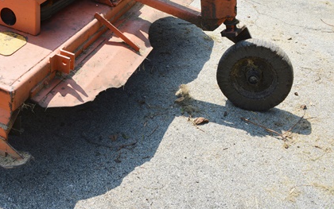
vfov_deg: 26.6
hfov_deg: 41.1
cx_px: 104
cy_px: 52
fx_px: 437
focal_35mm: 48
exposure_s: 1/250
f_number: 8
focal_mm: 22
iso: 160
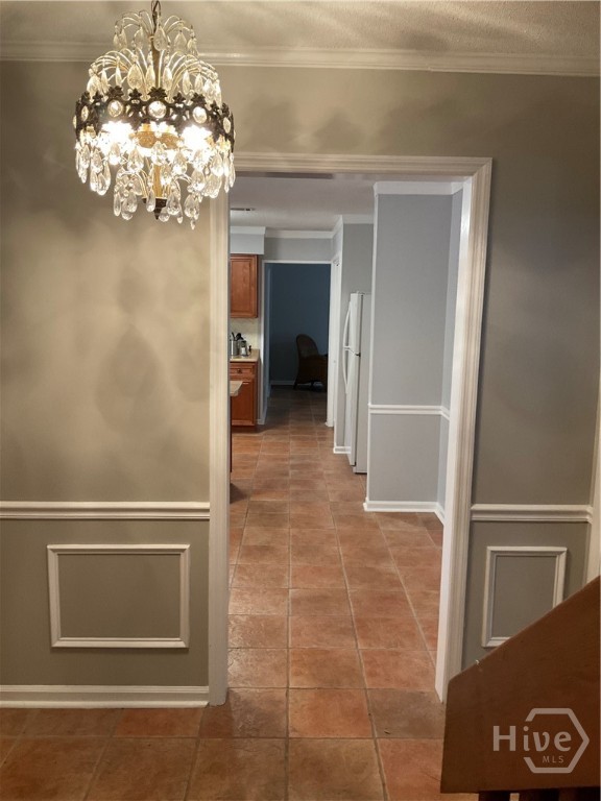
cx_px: 300
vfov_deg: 61.7
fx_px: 671
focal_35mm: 29
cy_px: 400
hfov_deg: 48.2
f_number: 1.8
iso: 100
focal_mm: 3
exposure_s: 1/60
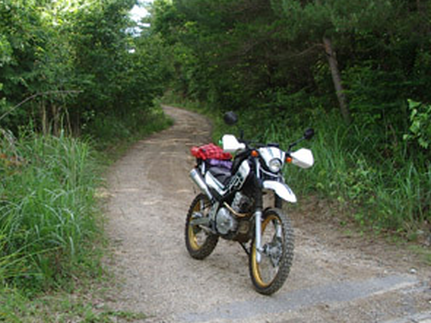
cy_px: 151
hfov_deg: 32.8
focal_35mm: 58
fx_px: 722
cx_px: 129
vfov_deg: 25.2
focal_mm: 5.8
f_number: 4.8
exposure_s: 1/60
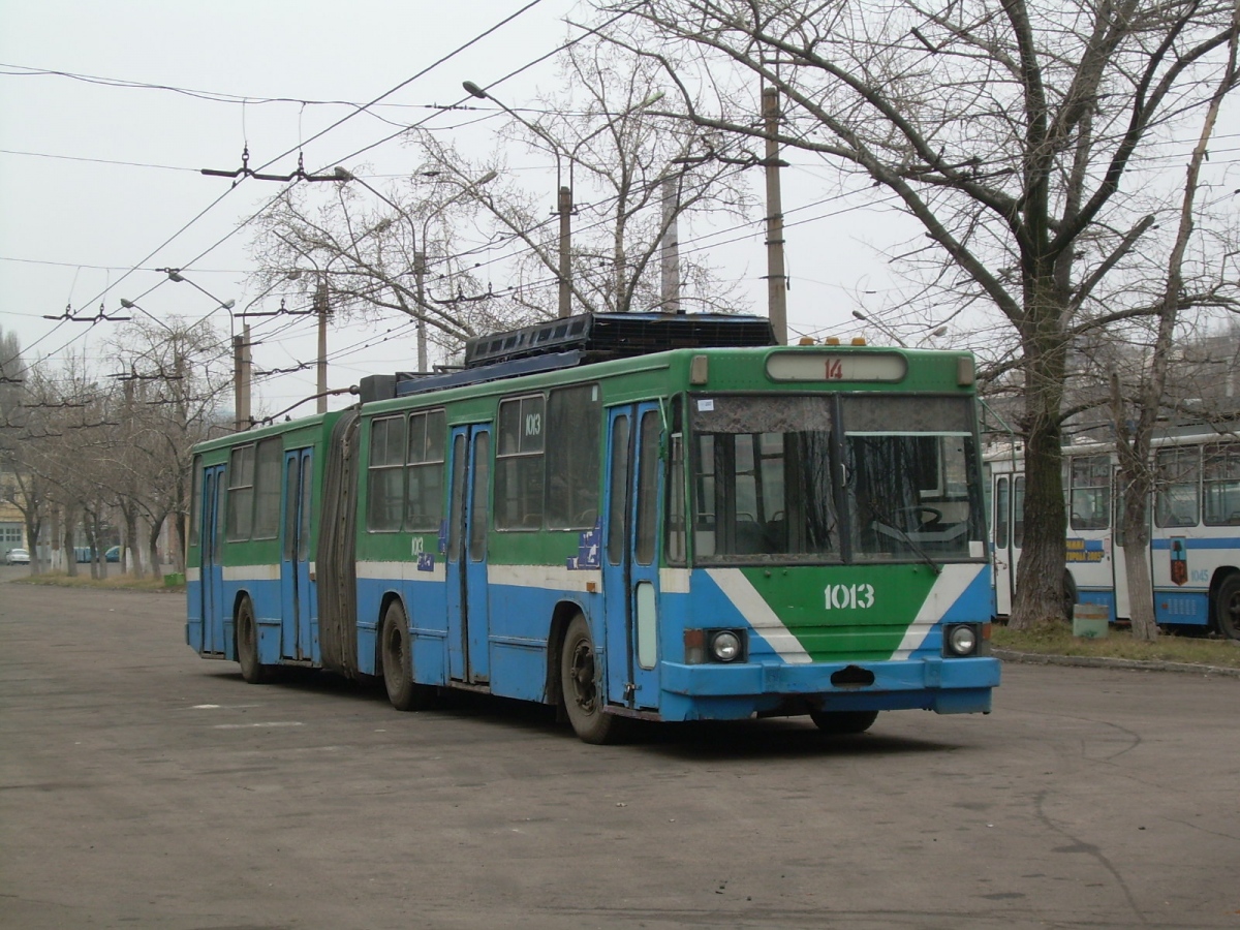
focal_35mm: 90
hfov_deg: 21.8
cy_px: 465
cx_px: 620
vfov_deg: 16.4
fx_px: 3224
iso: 50
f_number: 4.3
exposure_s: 1/55
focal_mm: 15.3
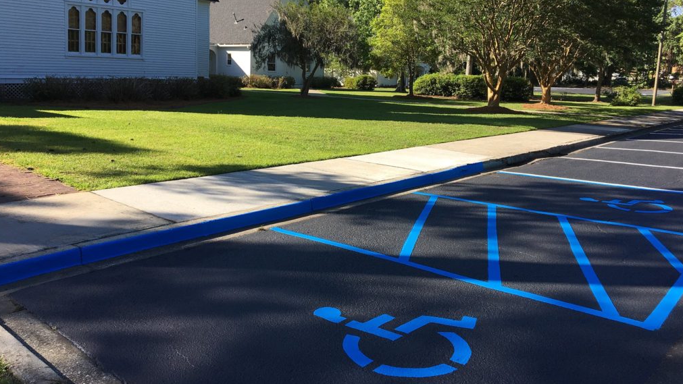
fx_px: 580
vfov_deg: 36.4
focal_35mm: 32
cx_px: 342
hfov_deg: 61.0
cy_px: 137
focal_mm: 4.15
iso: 25
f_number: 2.2
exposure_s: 1/705
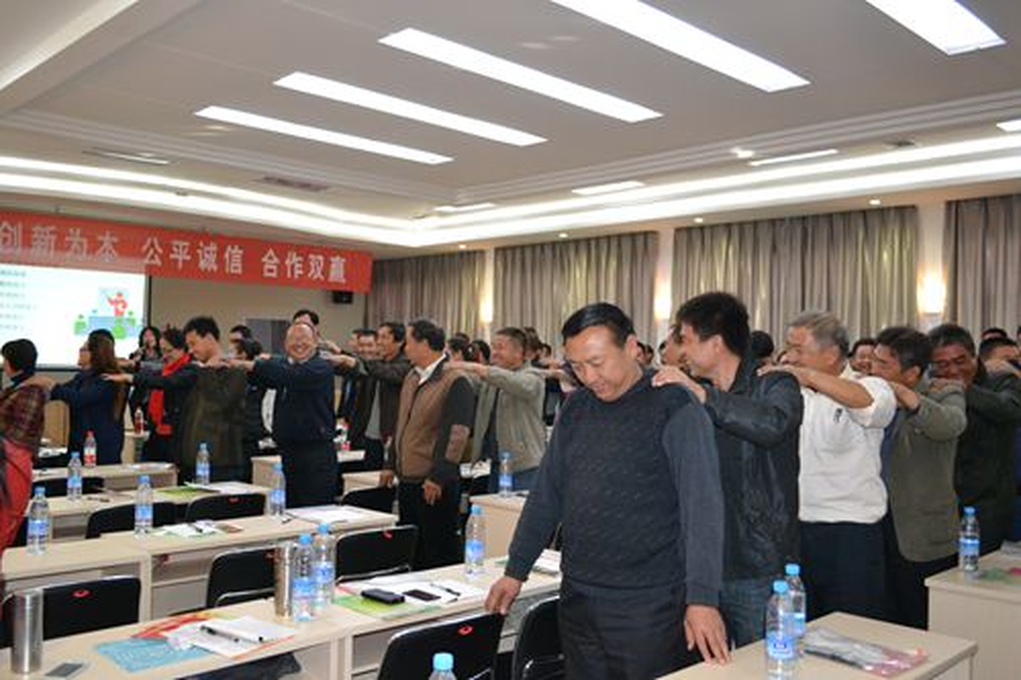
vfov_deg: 39.9
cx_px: 510
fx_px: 936
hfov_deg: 57.2
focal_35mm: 33
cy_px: 340
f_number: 3.8
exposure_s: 1/60
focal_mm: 22
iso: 2000
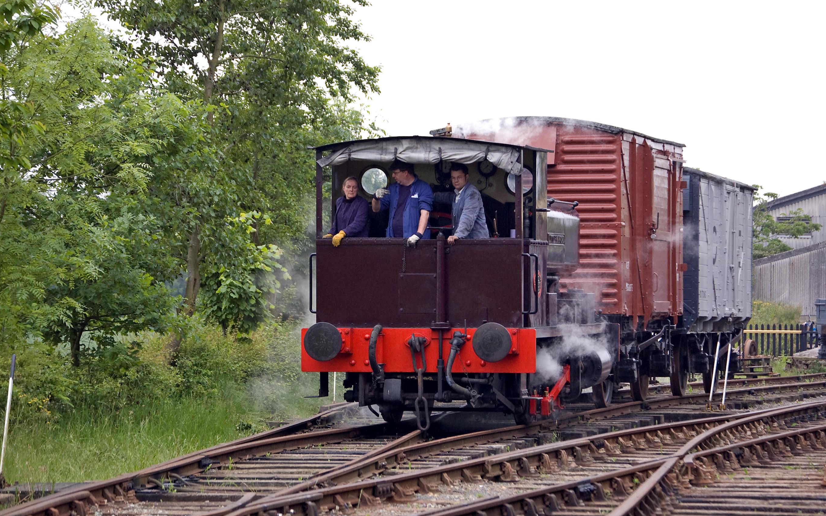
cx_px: 420
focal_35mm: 161
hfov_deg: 13.0
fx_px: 3614
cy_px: 242
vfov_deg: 8.2
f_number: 4.8
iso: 800
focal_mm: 95
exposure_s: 1/400
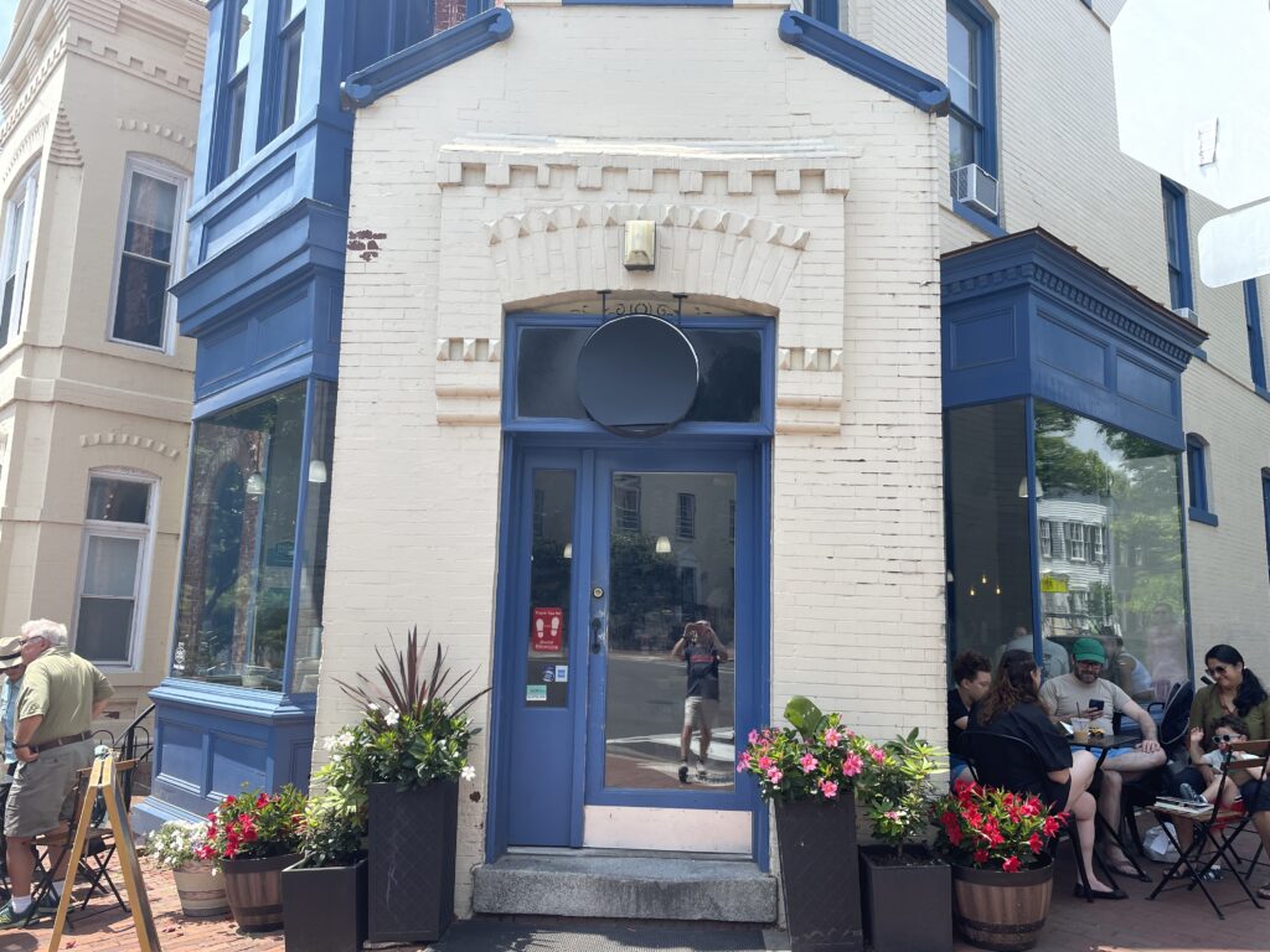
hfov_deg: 67.3
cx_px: 635
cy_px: 476
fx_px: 954
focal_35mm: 26
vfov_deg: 53.1
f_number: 1.6
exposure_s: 1/1795
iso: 32
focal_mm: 4.2
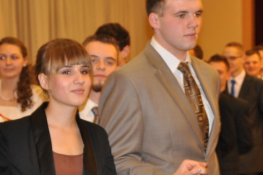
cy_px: 115
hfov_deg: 16.6
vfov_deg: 11.0
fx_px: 903
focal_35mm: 124
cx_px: 149
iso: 800
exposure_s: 1/60
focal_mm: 55
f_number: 3.8
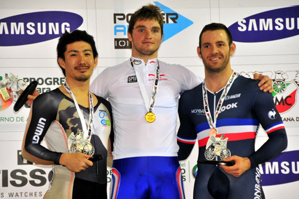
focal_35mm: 255
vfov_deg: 5.4
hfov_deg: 8.1
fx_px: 2115
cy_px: 100
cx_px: 150
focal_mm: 170
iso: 800
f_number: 6.3
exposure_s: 1/250
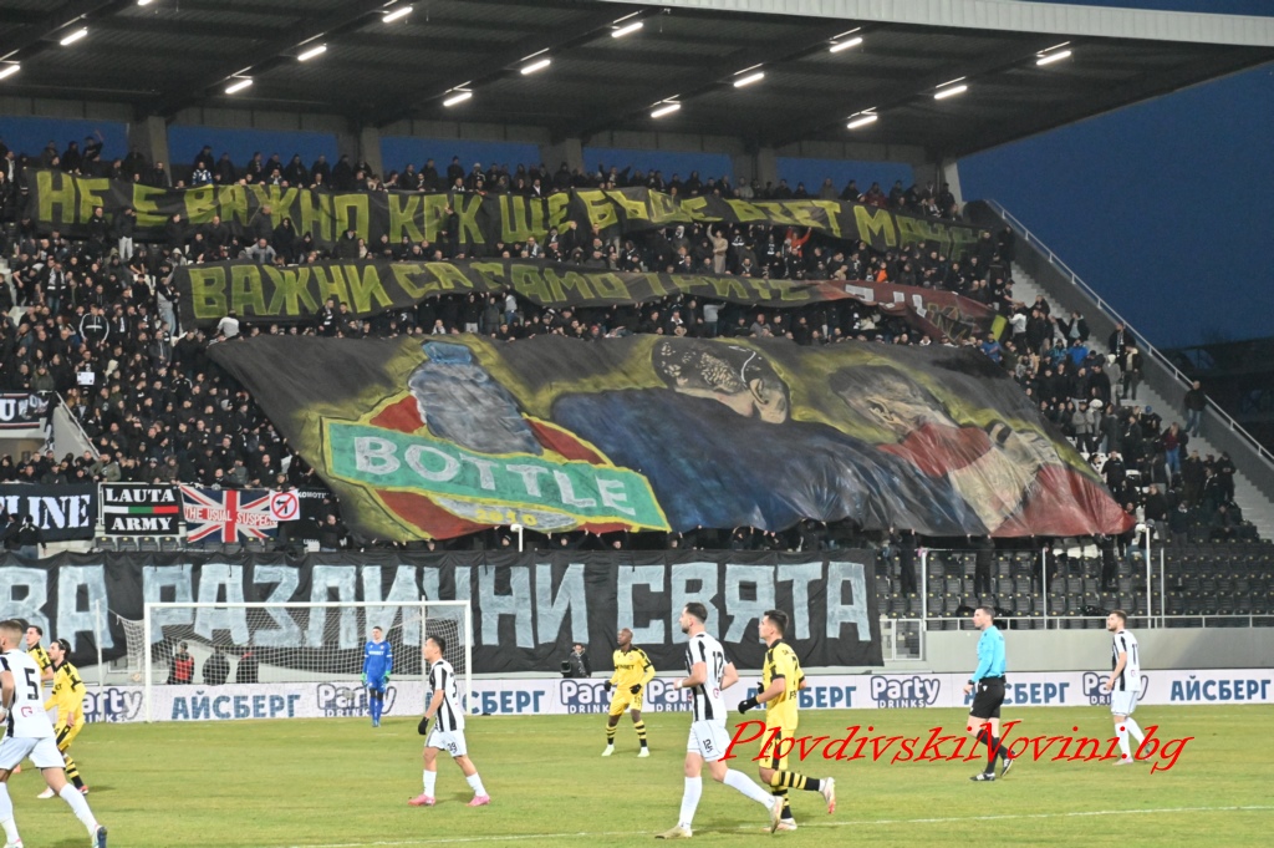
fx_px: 4243
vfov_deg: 11.4
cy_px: 424
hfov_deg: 17.1
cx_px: 637
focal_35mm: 120
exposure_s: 1/400
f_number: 10
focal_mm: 120
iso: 10000
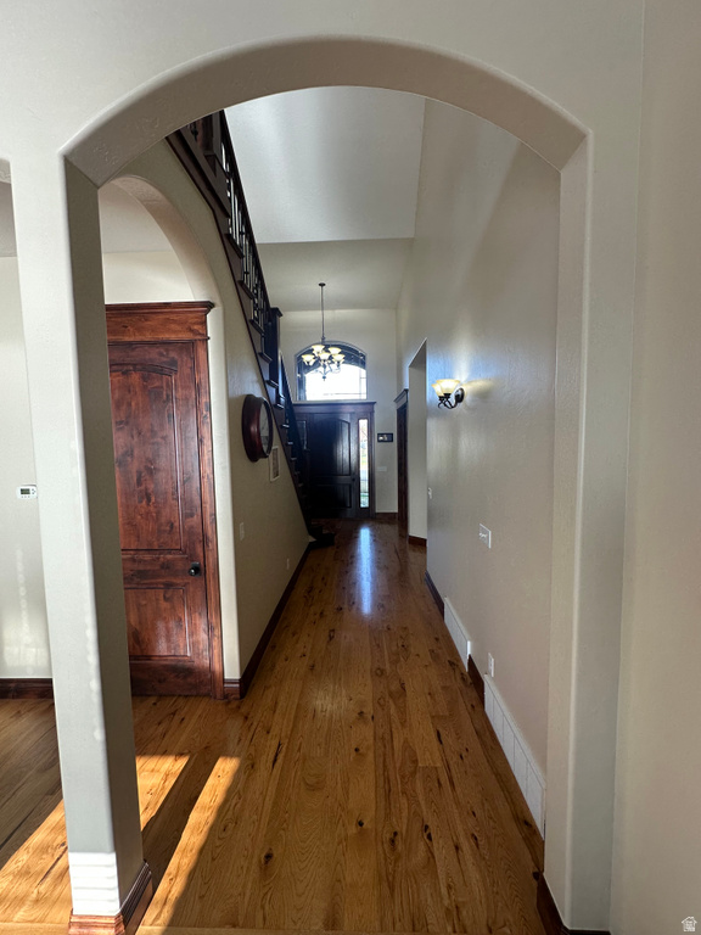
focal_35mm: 14
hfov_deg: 85.7
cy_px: 468
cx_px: 350
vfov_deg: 102.1
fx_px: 378
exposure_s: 1/120
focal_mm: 2.22
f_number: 2.2
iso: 80
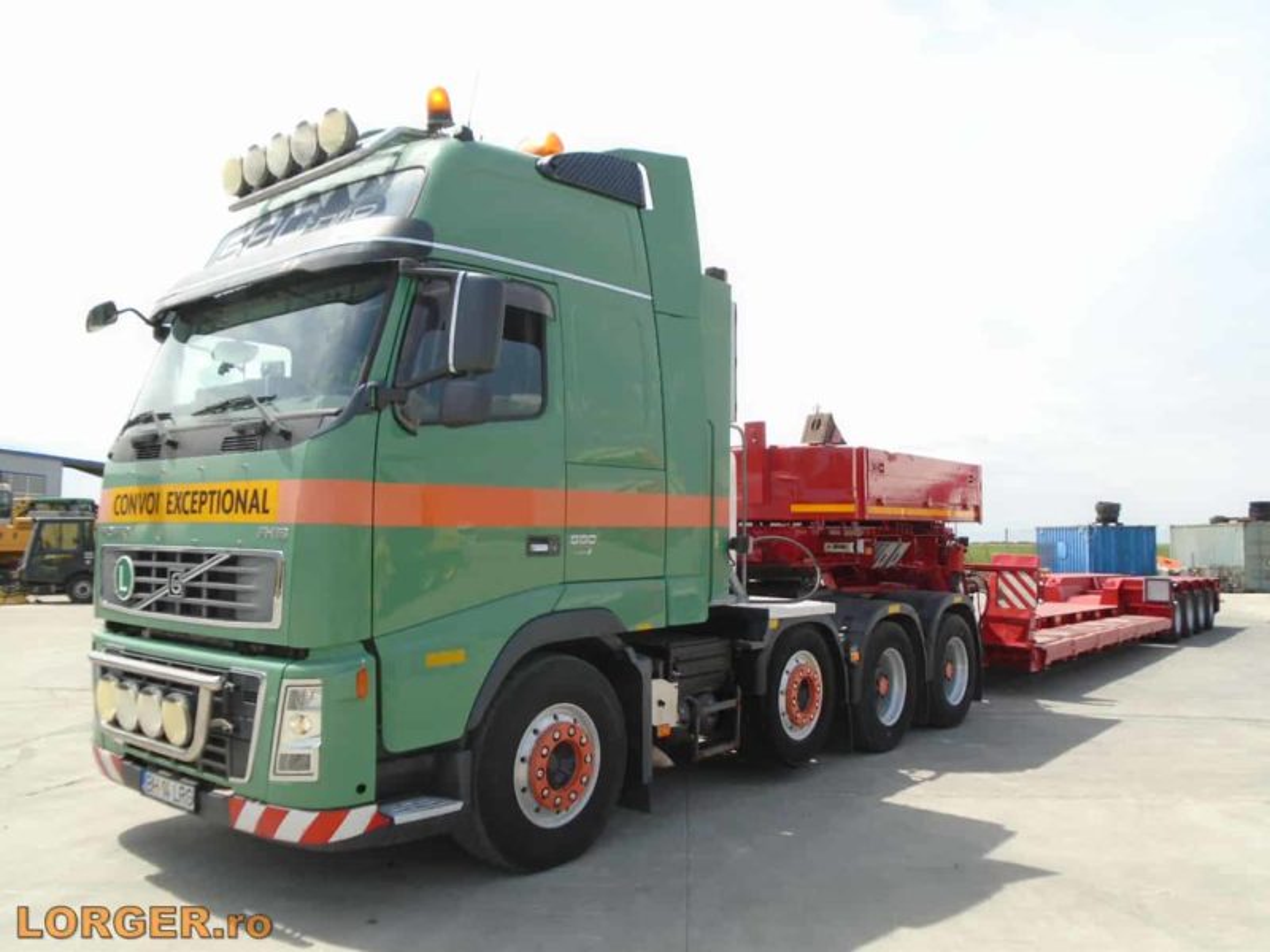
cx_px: 635
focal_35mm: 26
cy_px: 476
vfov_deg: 53.1
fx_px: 954
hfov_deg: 67.3
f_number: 3.2
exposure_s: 1/800
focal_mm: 4.6
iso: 100
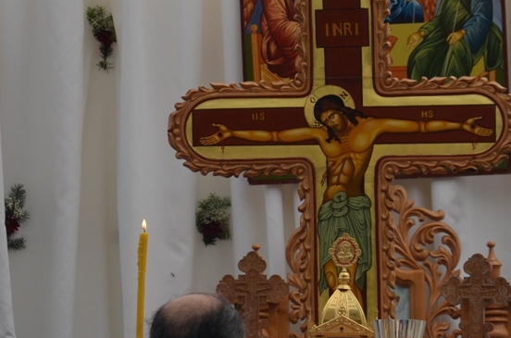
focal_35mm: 268
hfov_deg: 7.7
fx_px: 3795
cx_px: 352
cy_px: 228
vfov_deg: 5.1
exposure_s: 1/500
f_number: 5.6
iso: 400
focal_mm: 85
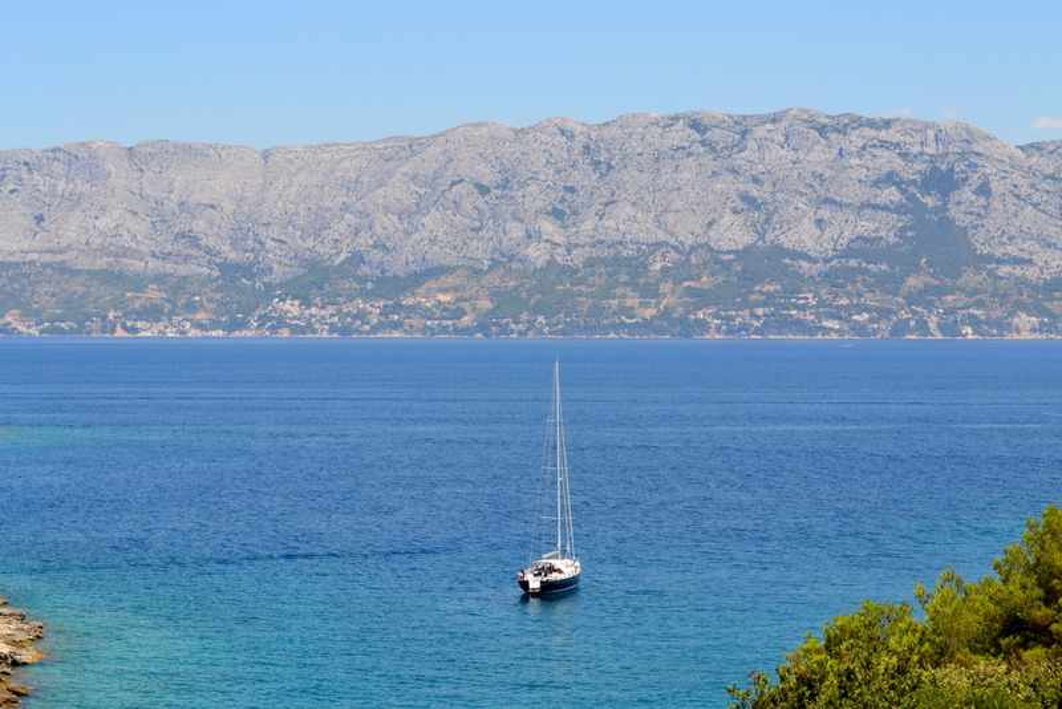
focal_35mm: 82
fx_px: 2434
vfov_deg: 16.6
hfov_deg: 24.6
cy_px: 354
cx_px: 531
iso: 400
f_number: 11
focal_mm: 55
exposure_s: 1/400
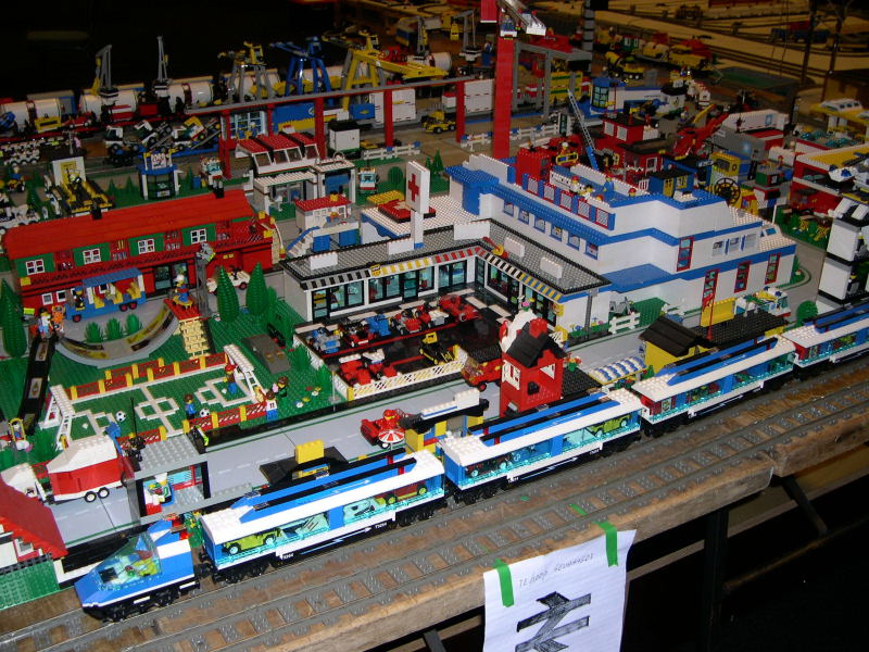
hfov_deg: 49.0
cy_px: 326
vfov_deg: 37.7
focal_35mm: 38
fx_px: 954
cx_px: 434
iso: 100
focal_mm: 8
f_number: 2.8
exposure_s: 1/60
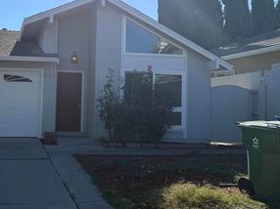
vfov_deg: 34.1
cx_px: 47
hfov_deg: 42.3
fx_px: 339
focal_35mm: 42
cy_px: 80
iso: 80
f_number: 1.78
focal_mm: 6.76
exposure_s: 1/4975
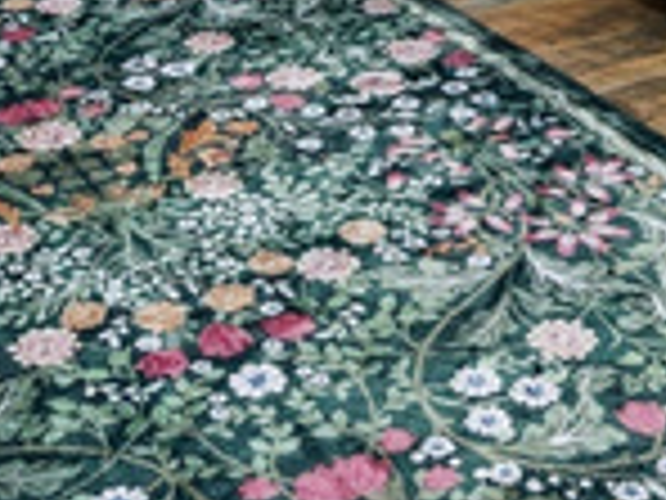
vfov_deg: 12.6
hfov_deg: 21.1
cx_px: 382
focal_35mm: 93
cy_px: -671
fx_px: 1789
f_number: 8
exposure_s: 1/1000
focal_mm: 14
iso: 800
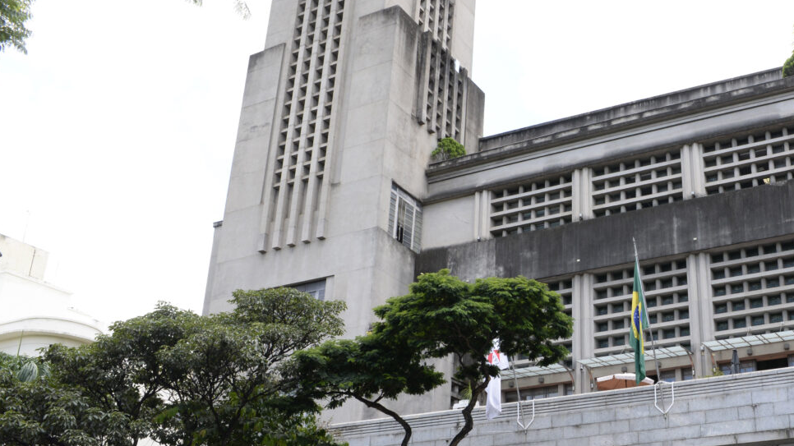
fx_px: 842
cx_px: 621
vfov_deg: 29.5
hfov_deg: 48.0
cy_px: 297
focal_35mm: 40
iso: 500
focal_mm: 24
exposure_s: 1/200
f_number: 10
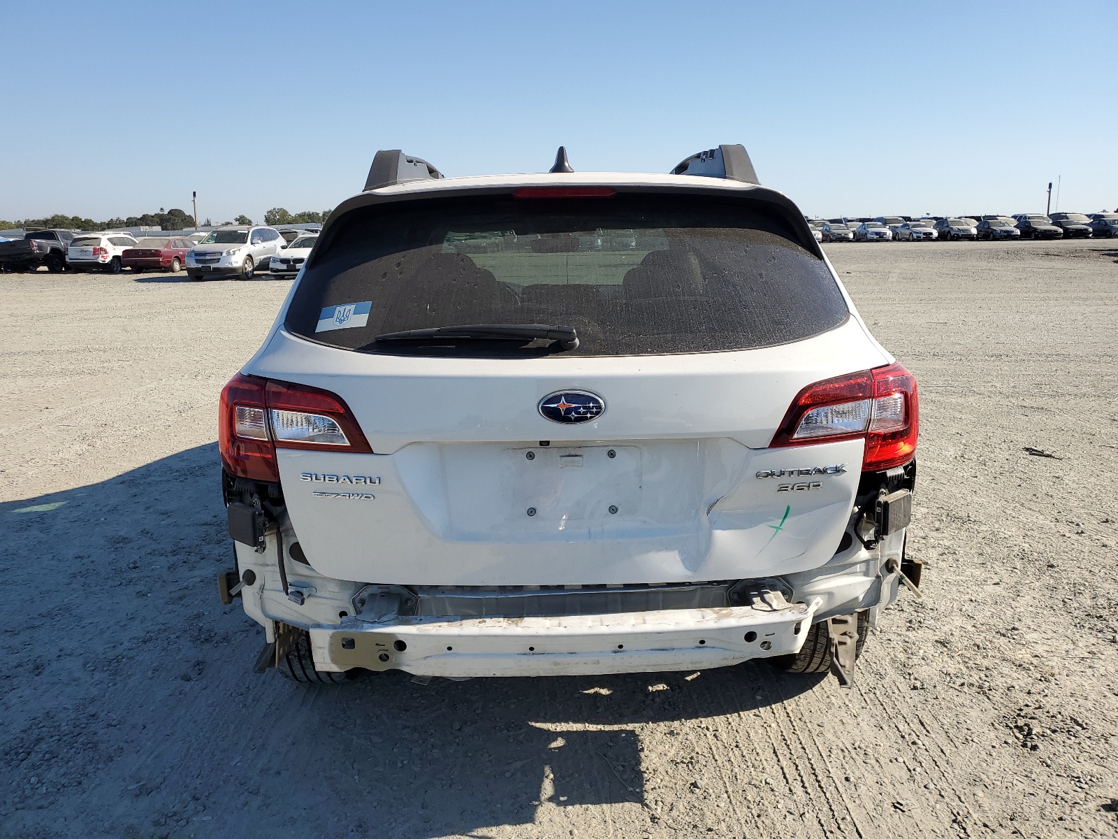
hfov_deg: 67.3
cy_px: 420
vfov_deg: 53.1
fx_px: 840
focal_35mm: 26
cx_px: 559
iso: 50
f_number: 1.5
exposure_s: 1/3333
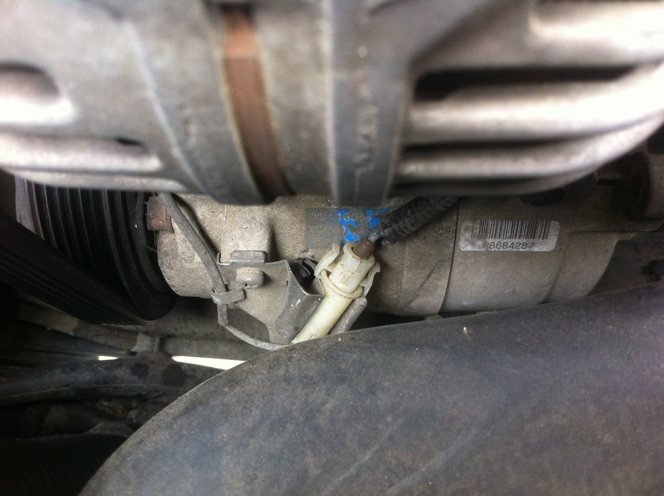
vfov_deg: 40.6
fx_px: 670
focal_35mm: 35
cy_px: 248
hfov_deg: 52.7
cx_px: 332
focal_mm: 3.85
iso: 125
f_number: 2.8
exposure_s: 1/15
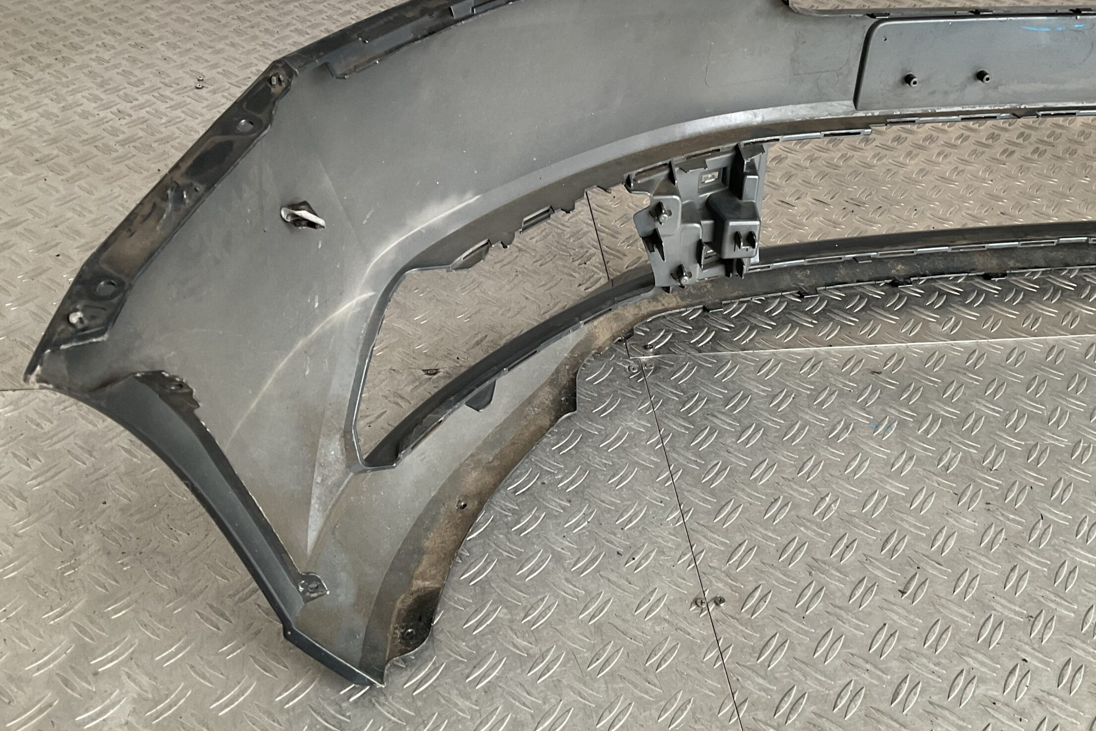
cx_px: 604
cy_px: 337
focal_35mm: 35
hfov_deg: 54.3
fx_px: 1066
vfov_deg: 37.8
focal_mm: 3
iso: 64
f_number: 1.8
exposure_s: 1/50
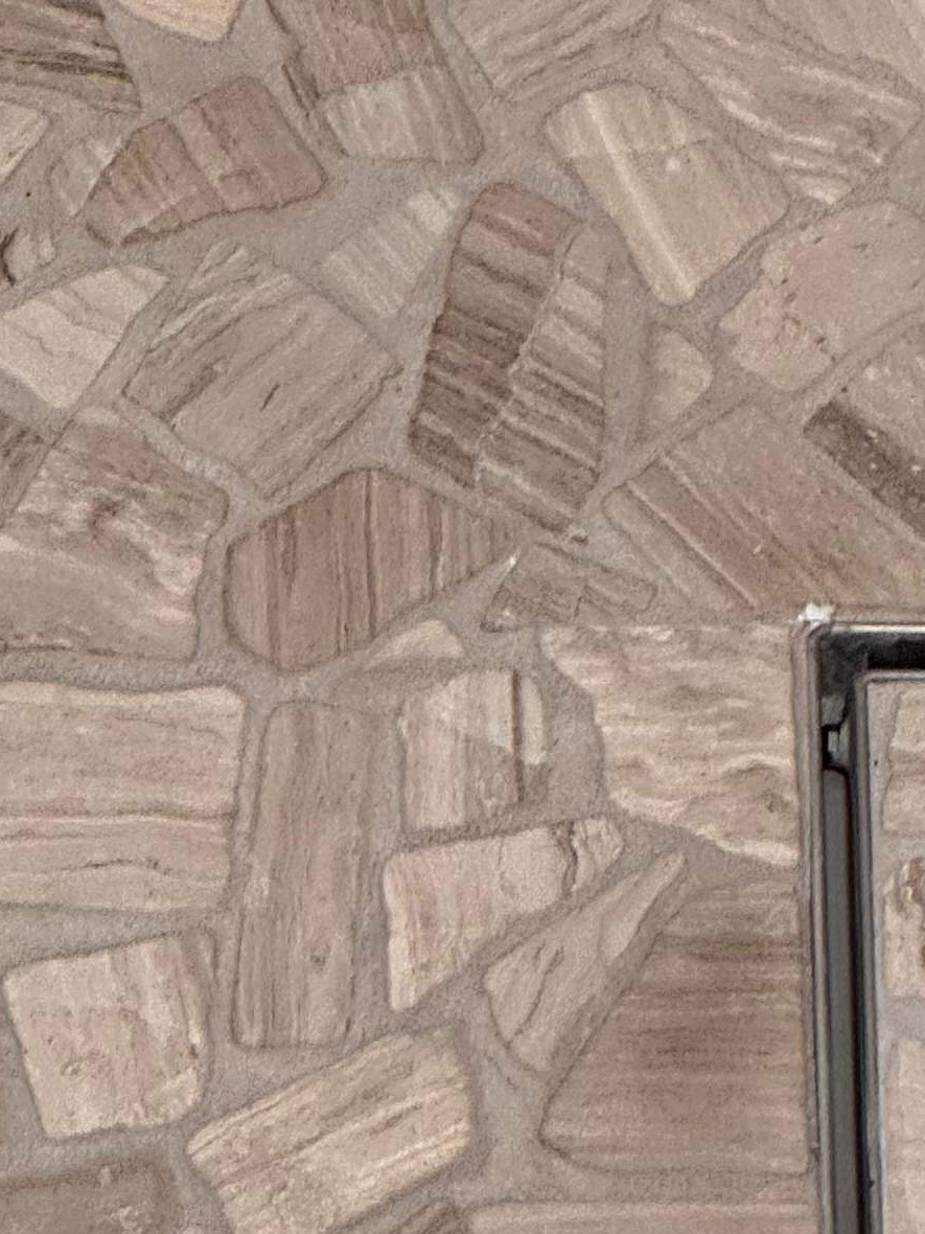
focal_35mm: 263
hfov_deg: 5.6
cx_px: 1082
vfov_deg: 7.5
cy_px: 586
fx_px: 9370
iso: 200
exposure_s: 1/60
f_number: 2.8
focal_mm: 9
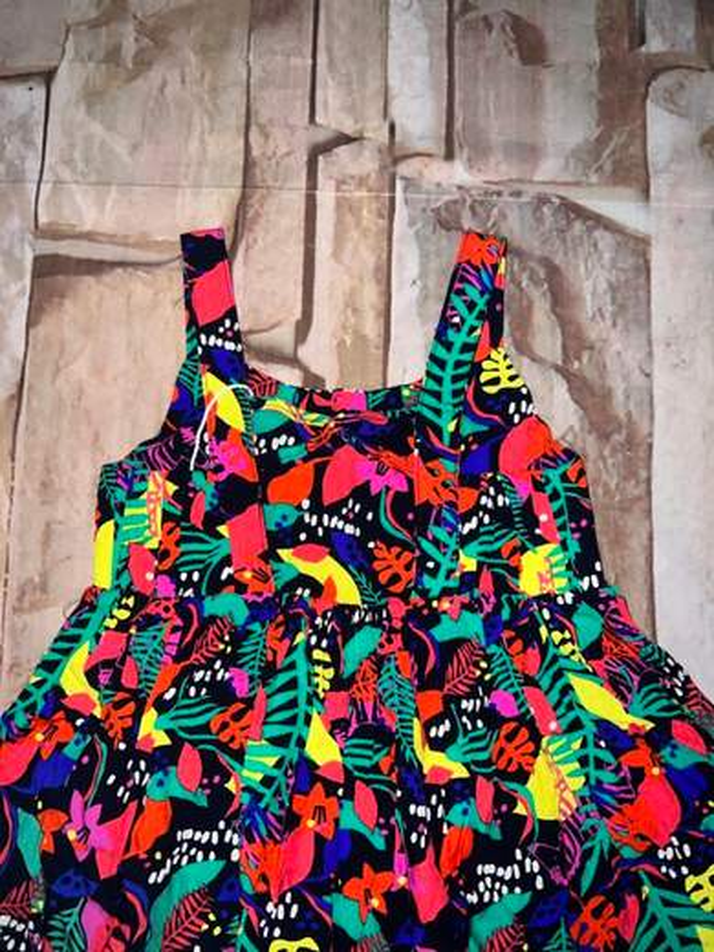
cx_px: 357
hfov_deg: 53.1
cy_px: 476
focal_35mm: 26
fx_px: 715
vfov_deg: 67.3
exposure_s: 1/47
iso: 40
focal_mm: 5.7
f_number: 1.5
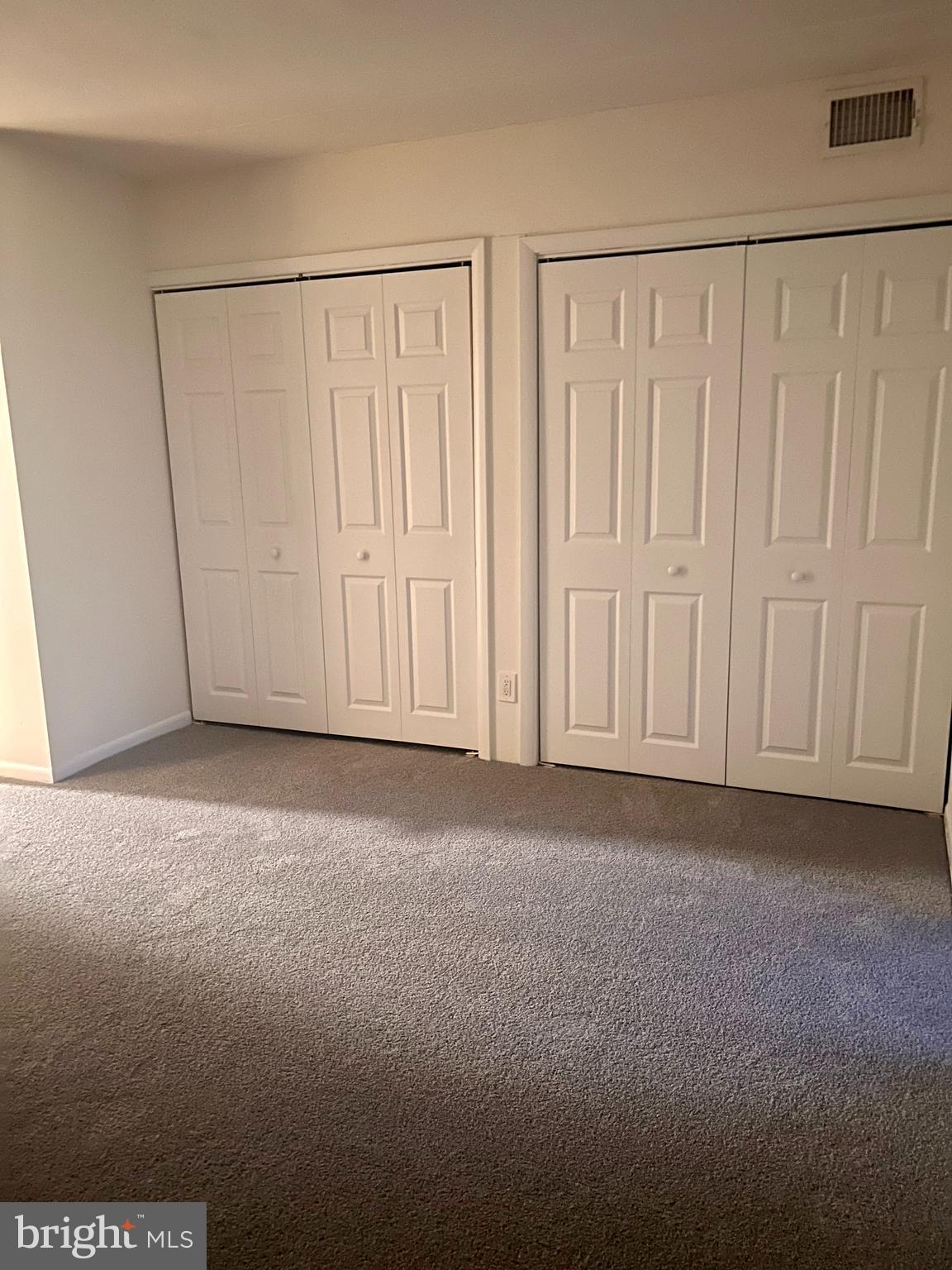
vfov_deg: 67.3
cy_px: 635
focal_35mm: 26
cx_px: 476
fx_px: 953
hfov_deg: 53.1
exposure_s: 1/12
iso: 640
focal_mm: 5.7
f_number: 1.5
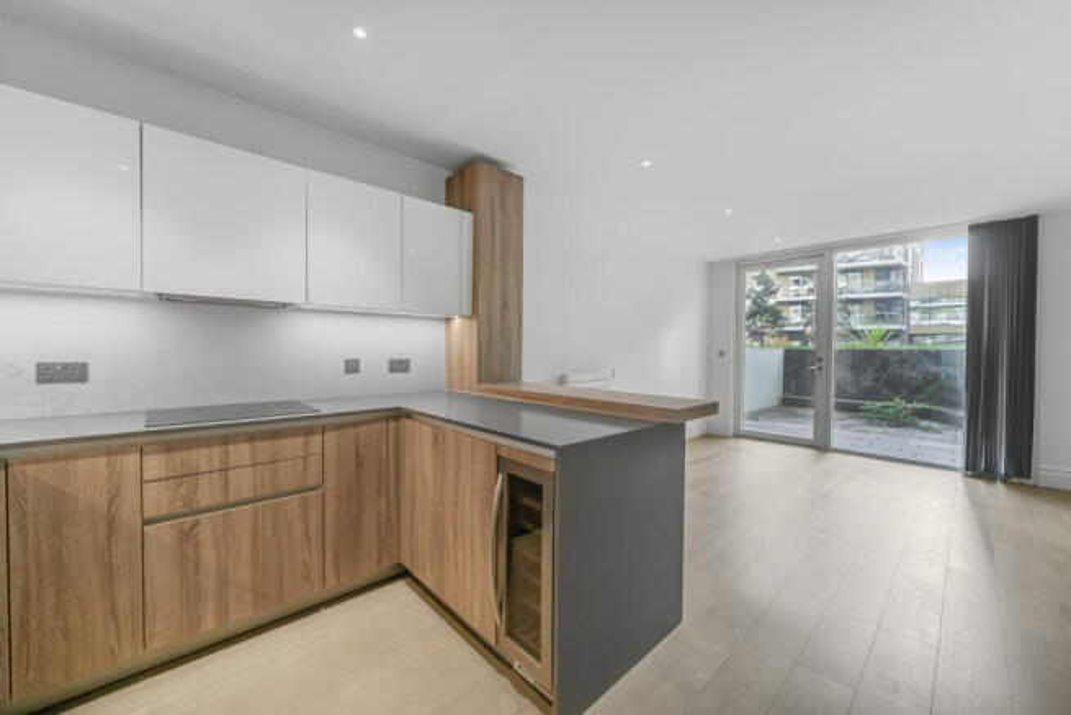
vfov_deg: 85.5
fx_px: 387
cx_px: 536
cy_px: 358
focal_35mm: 13
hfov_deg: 108.3
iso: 250
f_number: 8
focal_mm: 13
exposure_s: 1/25
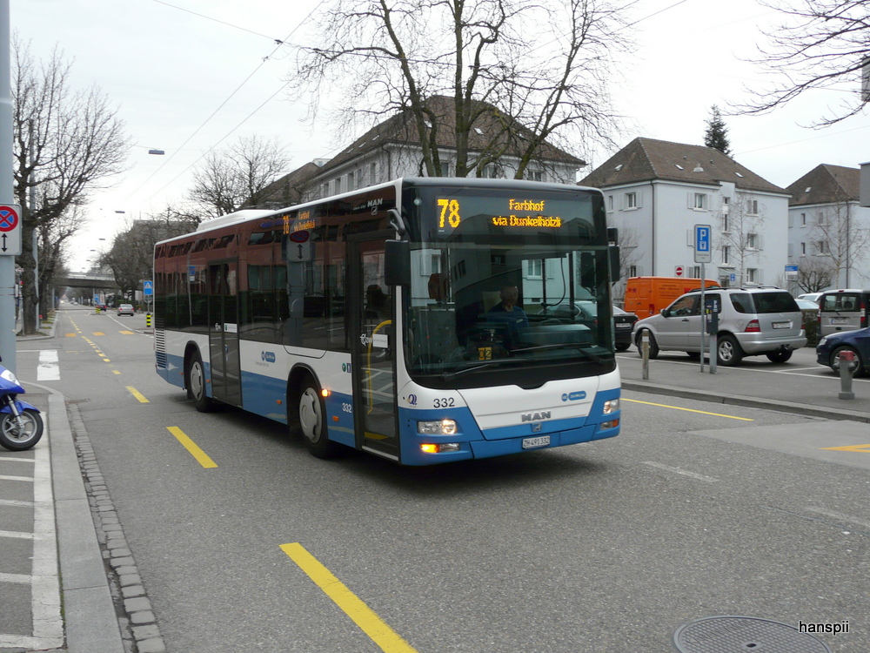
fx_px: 855
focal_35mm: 34
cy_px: 326
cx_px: 435
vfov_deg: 41.8
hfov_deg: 54.0
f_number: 3.6
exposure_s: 1/125
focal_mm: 5.6
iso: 100
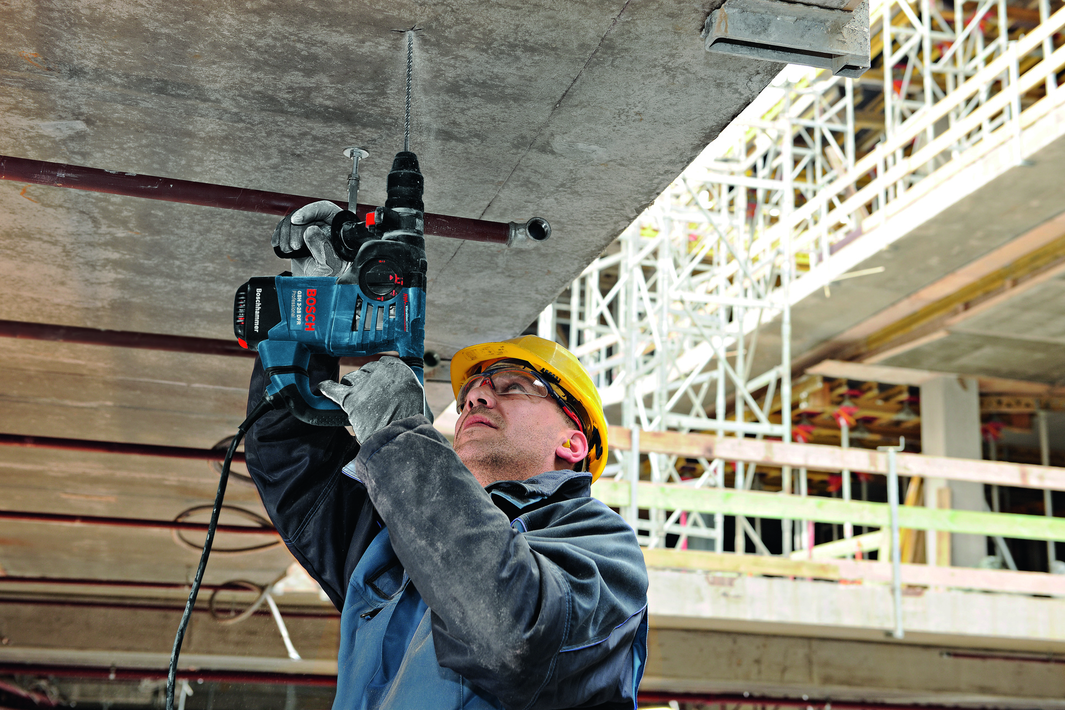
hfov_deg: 41.1
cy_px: 355
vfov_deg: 28.1
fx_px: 1420
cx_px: 532
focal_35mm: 48
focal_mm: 48
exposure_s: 1/30
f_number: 5.6
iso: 320
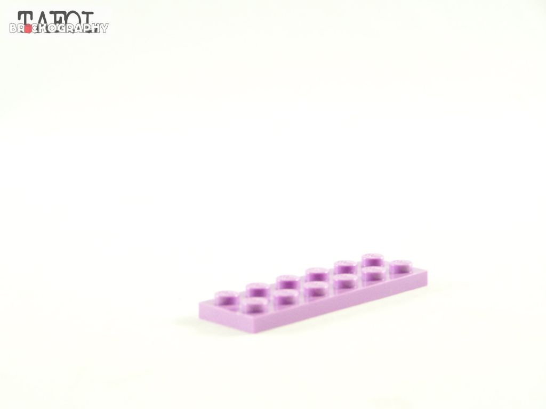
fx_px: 1656
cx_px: 273
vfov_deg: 14.1
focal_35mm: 105
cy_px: 204
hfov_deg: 18.7
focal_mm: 17.5
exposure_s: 1/60
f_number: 3.2
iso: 400
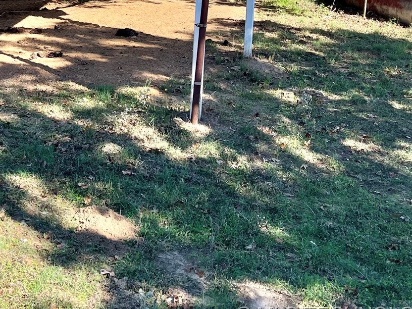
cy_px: -21
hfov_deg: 31.1
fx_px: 714
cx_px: 65
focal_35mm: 60
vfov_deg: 23.1
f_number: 1.6
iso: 50
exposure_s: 1/1294
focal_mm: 5.1
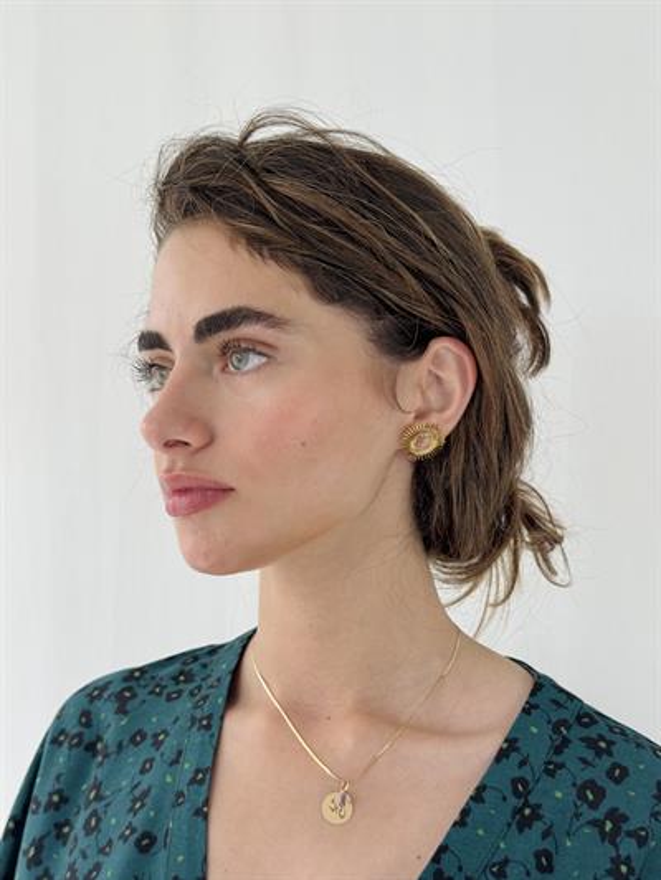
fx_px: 1222
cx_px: 330
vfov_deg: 39.6
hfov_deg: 30.3
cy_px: 440
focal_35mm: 48
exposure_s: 1/222
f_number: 1.78
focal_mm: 6.76
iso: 64
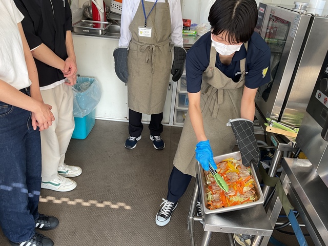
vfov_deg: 48.2
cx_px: 164
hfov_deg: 61.7
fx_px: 275
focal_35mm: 29
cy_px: 123
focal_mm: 3
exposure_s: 1/120
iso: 32
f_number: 1.8
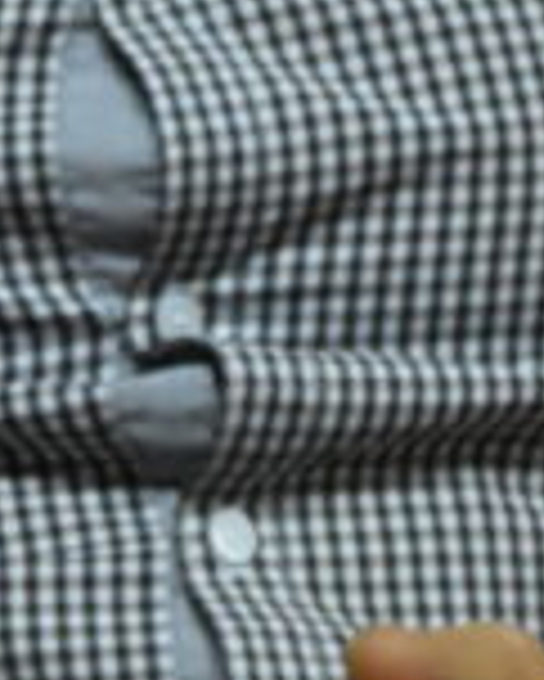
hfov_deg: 2.3
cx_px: 58
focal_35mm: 683
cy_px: -207
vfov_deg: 2.8
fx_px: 13732
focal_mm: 58
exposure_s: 1/125
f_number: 4.8
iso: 1600
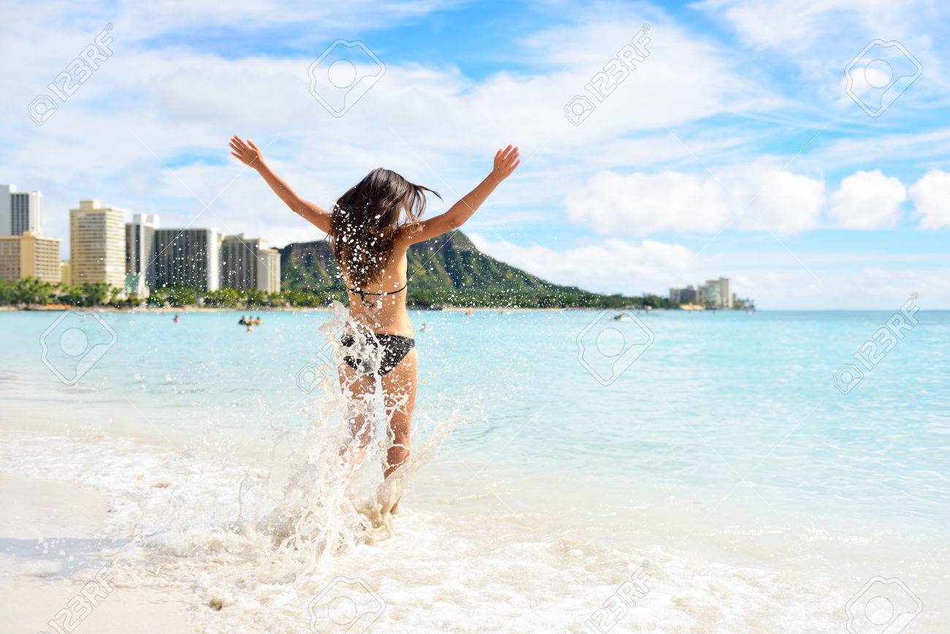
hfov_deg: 55.8
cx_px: 475
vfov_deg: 38.9
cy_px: 317
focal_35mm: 34
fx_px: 897
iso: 200
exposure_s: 1/2500
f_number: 3.2
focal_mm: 34
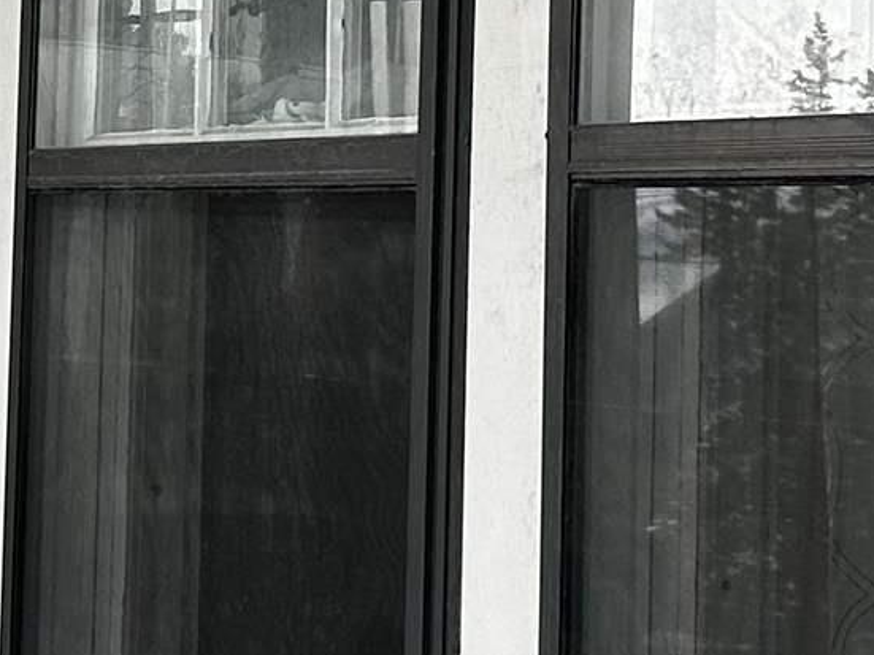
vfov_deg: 10.2
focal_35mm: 145
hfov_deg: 13.5
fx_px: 3660
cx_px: 97
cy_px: 6
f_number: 1.5
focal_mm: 5.7
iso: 40
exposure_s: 1/288
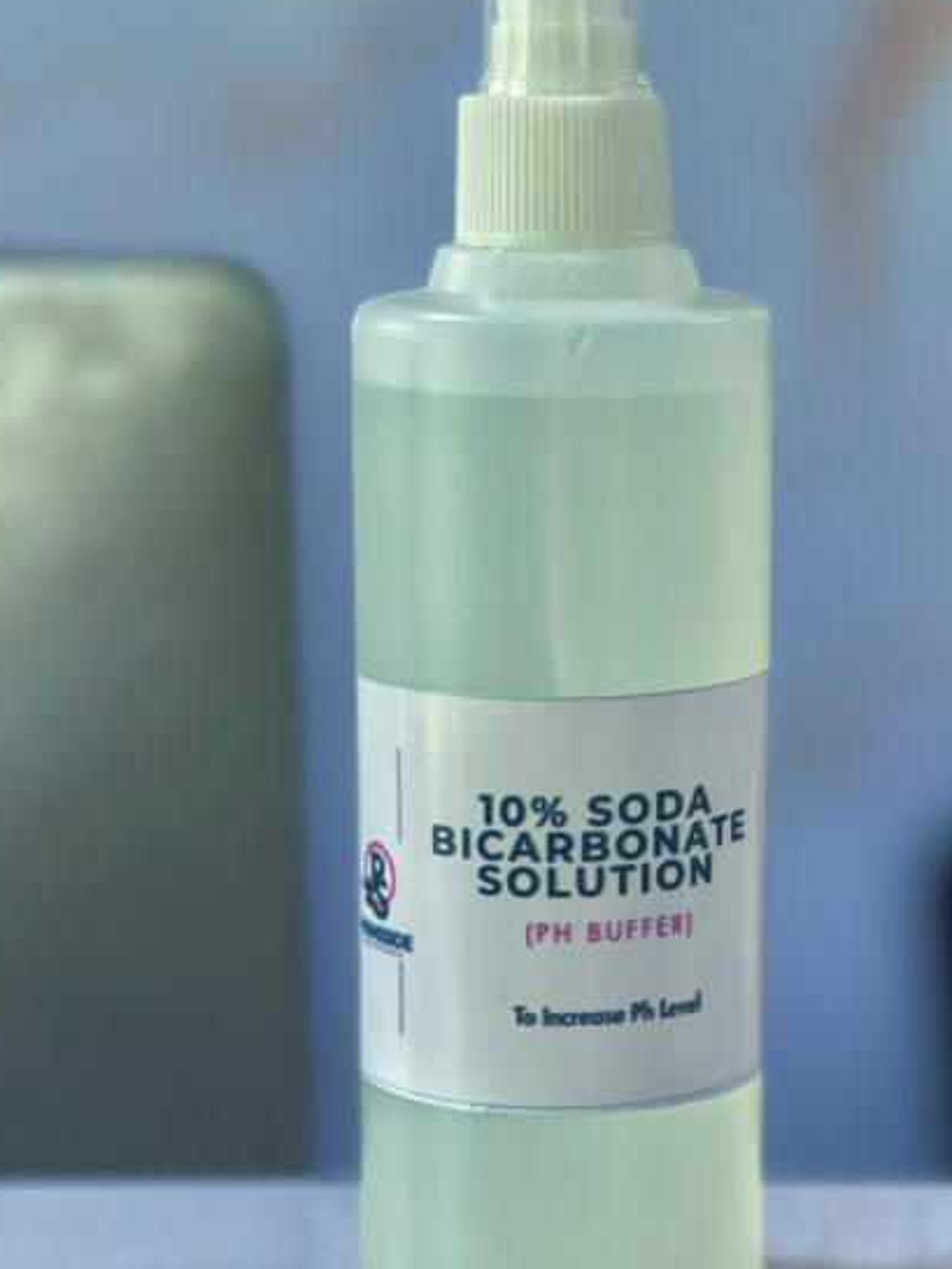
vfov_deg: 20.9
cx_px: 628
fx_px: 3446
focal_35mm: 94
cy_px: 603
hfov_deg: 15.7
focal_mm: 7.5
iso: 125
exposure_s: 1/121
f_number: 2.2
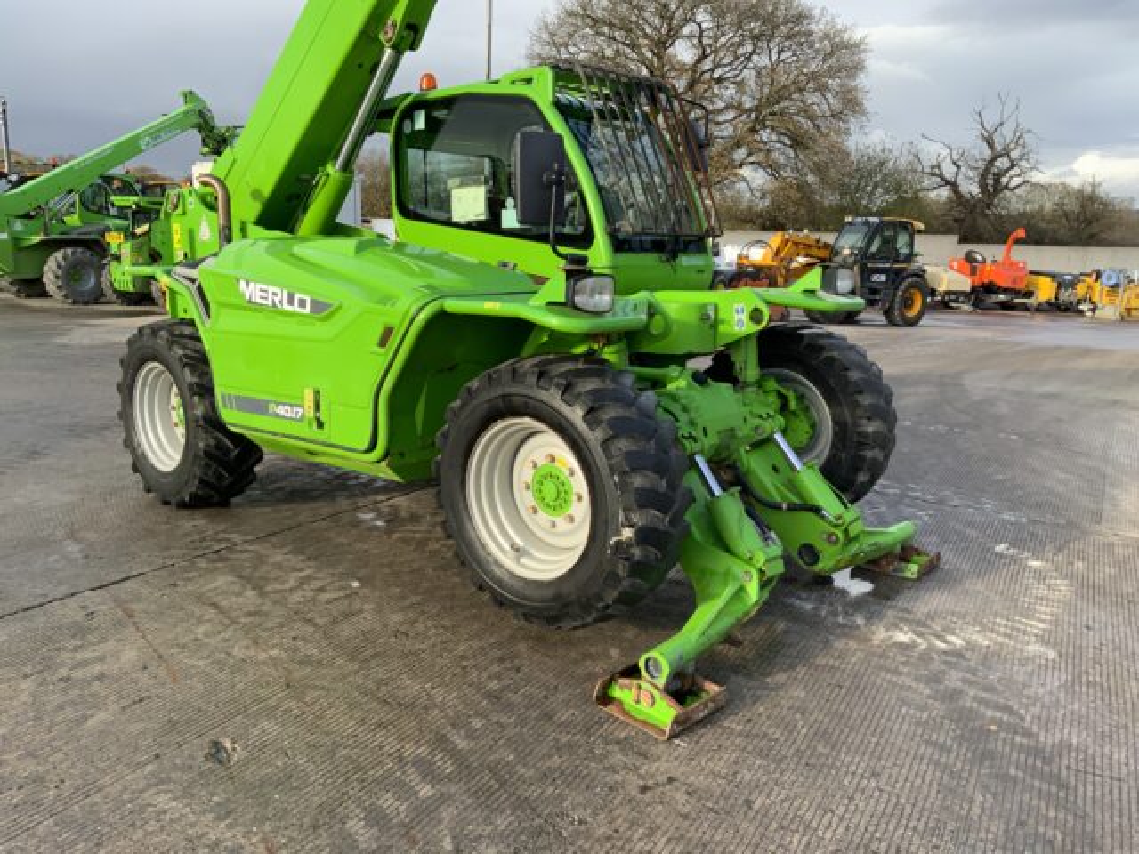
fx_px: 954
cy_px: 427
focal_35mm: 29
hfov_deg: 61.7
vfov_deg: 48.2
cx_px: 570
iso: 16
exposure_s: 1/268
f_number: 1.8
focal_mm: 3
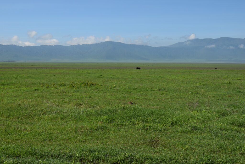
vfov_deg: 25.8
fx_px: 357
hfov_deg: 37.8
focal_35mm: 52
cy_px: 82
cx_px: 122
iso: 200
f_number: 10
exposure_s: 1/400
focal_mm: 35
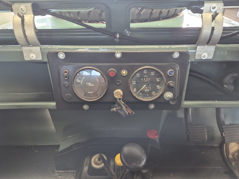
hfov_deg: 73.9
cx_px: 120
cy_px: 90
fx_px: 159
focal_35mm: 23
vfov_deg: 58.9
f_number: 1.8
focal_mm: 5.4
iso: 320
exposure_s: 1/100
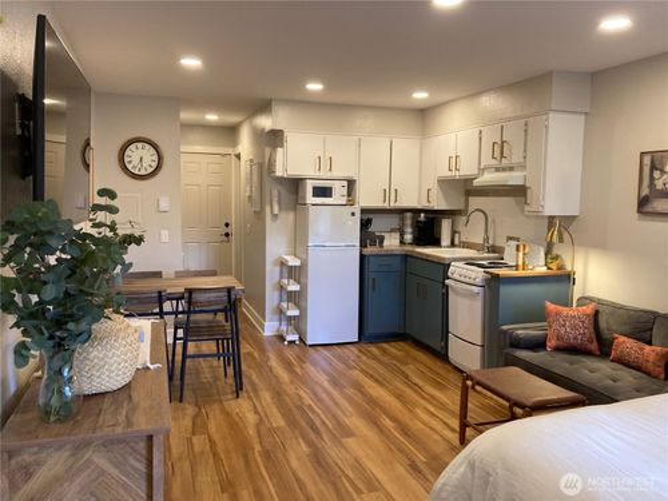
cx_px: 334
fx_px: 540
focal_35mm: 28
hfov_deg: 63.4
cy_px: 250
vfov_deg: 49.7
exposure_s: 1/60
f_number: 1.8
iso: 100
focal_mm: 3.99
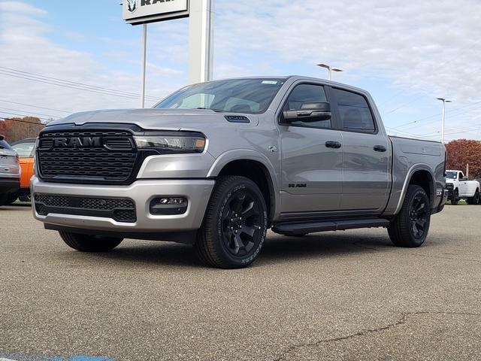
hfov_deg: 67.3
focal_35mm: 26
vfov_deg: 53.1
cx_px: 240
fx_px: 361
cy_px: 180
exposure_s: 1/845
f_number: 2.4
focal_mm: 4.3
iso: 50
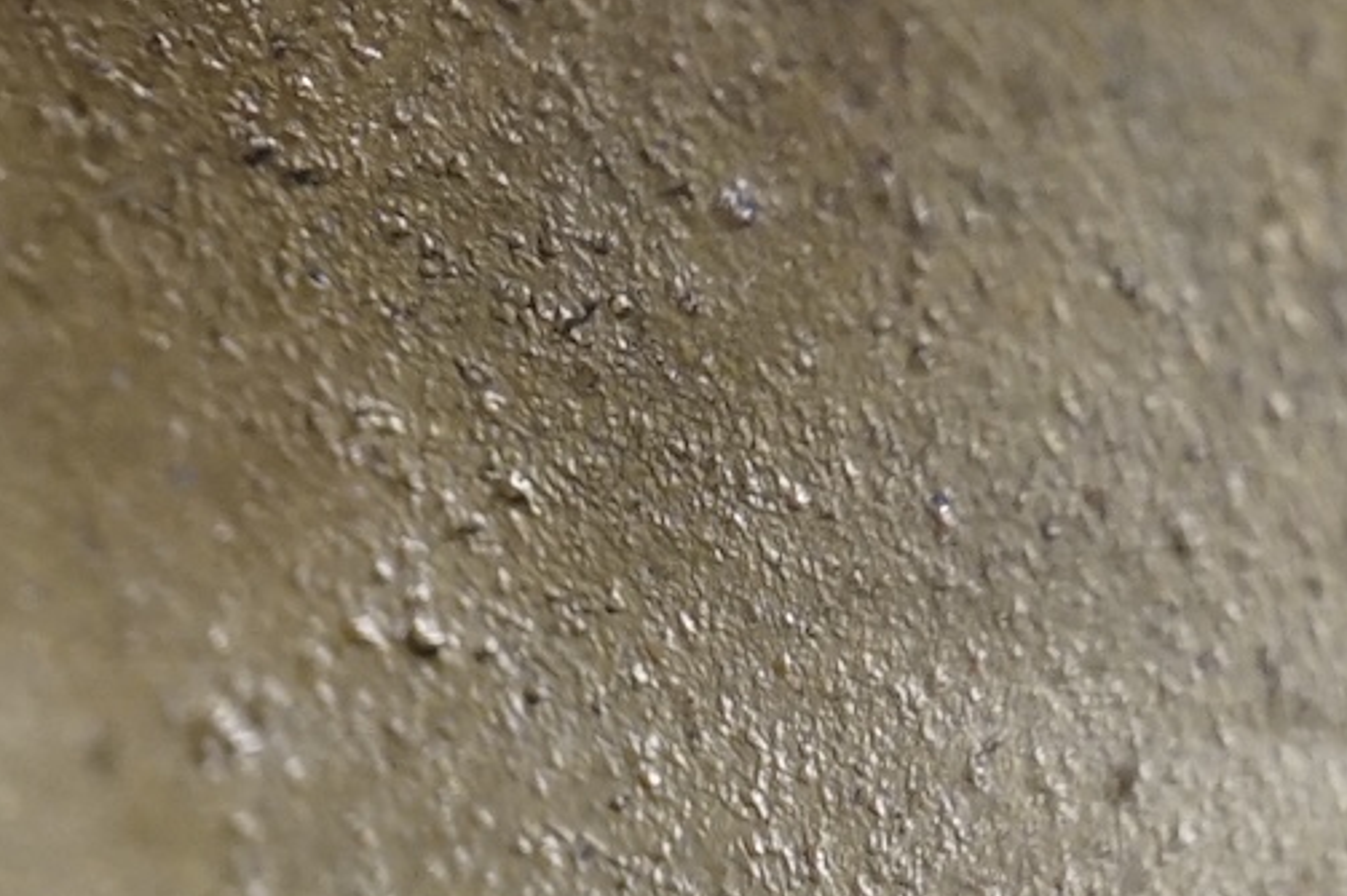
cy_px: 1573
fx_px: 6583
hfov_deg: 10.8
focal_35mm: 176
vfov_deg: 7.6
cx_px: -1194
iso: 1600
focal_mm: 30
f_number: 3.5
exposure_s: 1/60
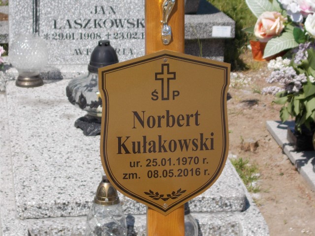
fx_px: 1183
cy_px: 118
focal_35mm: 130
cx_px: 158
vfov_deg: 11.4
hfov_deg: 15.2
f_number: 6.5
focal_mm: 23
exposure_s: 1/320
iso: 80
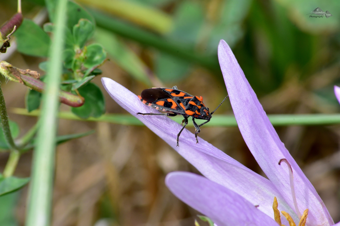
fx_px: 3824
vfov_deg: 3.4
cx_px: 170
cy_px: 113
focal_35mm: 405
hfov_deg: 5.1
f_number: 16
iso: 500
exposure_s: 1/125
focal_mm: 270
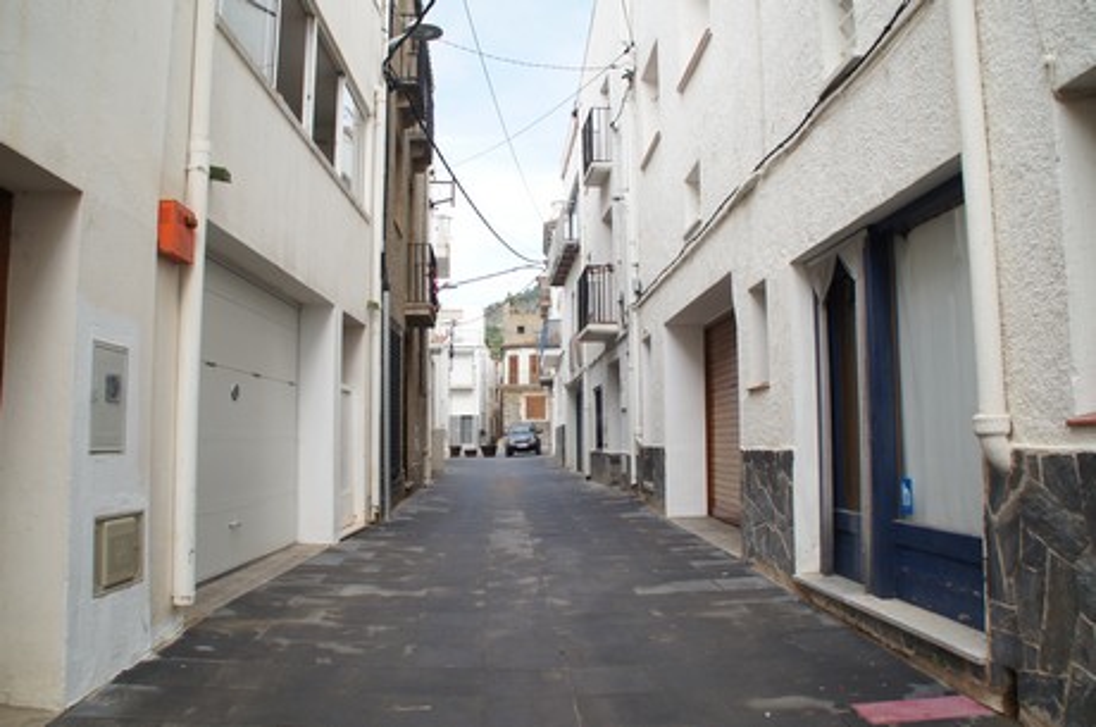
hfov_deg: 67.5
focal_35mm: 27
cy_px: 364
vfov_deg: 47.8
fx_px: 821
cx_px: 548
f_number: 6.3
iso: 100
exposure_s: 1/125
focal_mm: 18
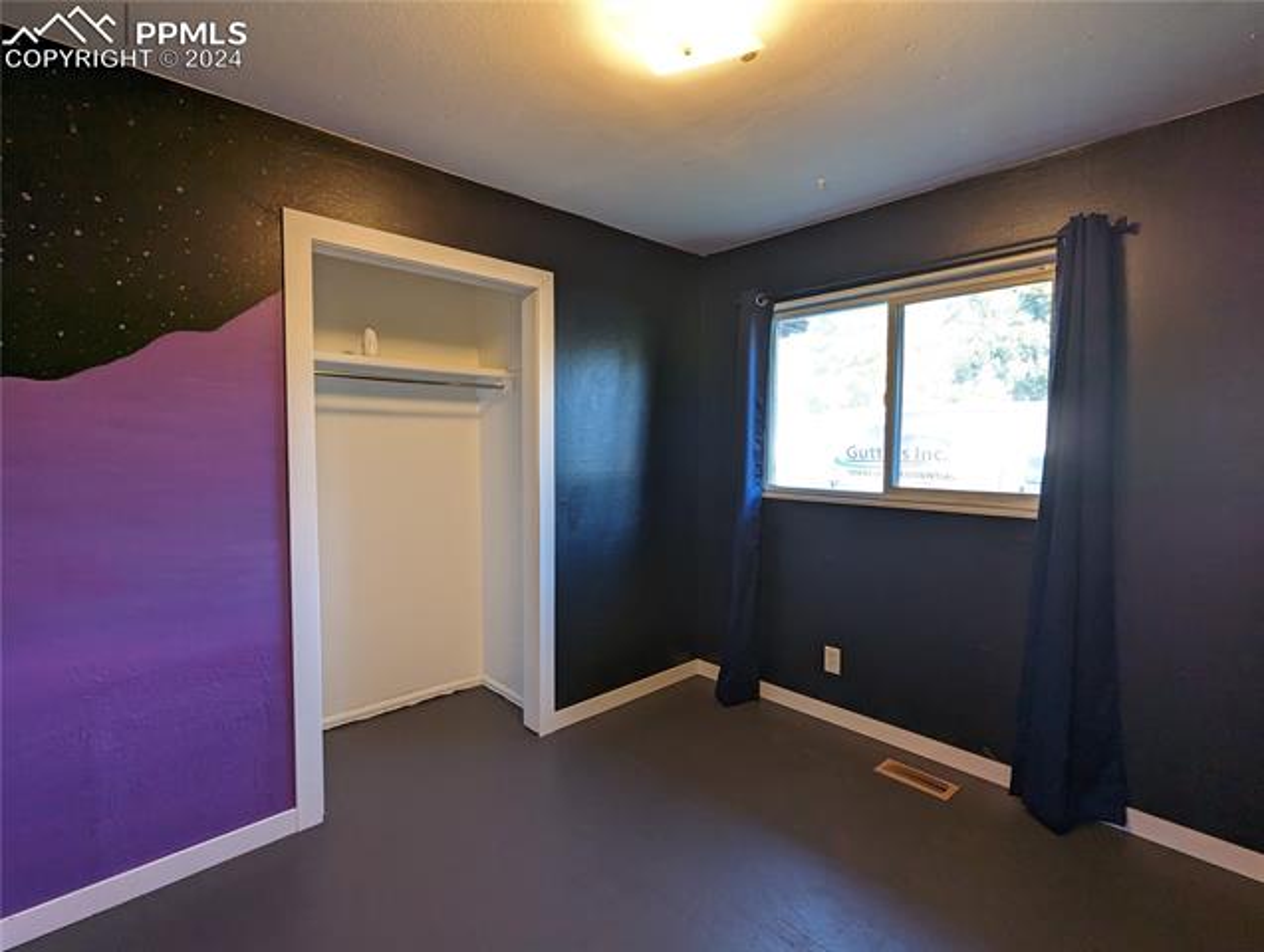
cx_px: 632
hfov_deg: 94.4
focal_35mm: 16
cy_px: 476
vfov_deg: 78.3
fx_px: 585
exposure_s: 1/28.6
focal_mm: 2.35
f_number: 2.2
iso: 69
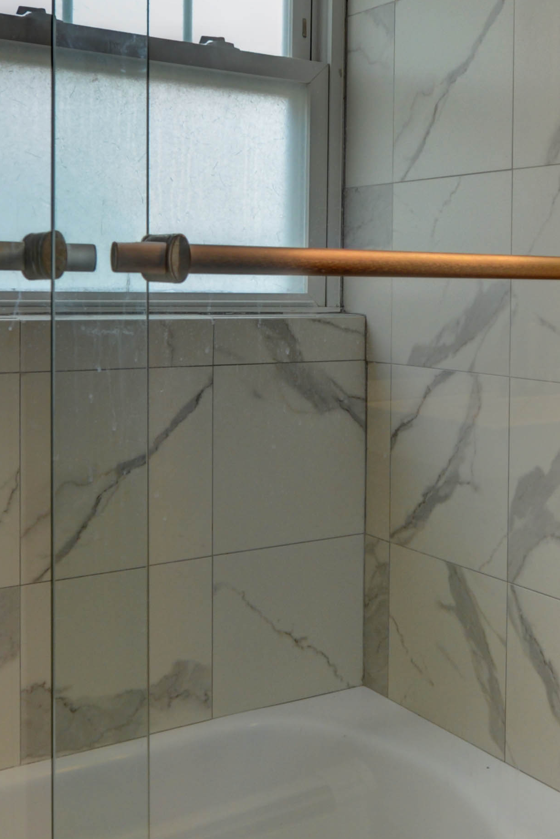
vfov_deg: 40.1
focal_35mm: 49
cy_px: 321
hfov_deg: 27.1
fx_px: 1143
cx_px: 435
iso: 640
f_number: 9
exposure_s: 1/25
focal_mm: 15
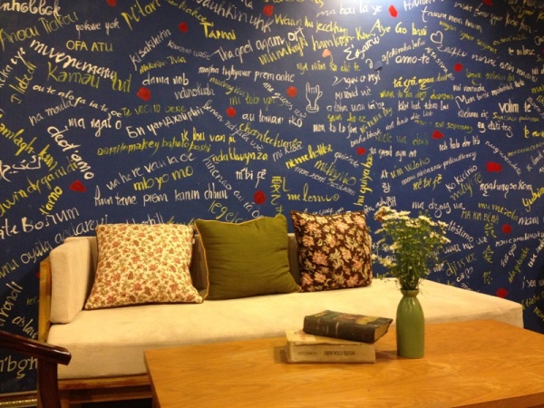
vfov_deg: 42.9
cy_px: 204
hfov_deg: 55.4
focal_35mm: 33
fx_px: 519
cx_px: 272
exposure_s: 1/20
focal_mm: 4.13
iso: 320
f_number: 2.4
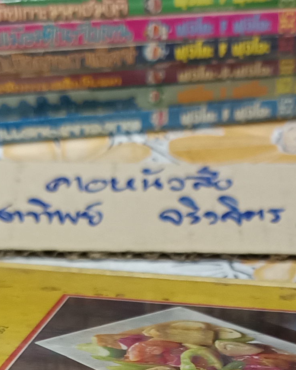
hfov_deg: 15.2
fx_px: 1106
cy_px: 537
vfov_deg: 17.3
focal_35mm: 101
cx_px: 224
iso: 969
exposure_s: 1/25
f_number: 1.7
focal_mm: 5.31
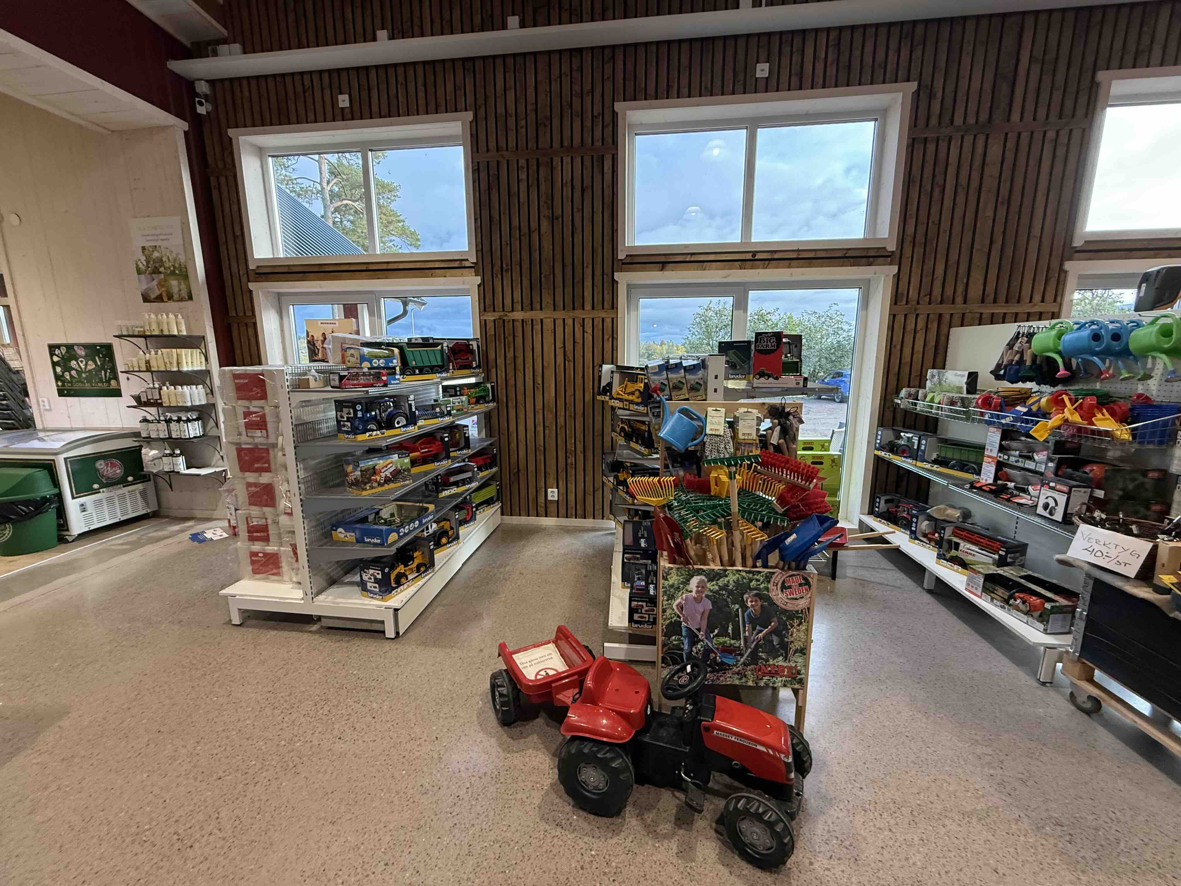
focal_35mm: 14
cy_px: 443
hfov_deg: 102.1
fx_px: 478
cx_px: 590
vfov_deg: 85.7
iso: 250
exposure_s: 1/100
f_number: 2.2
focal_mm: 2.22
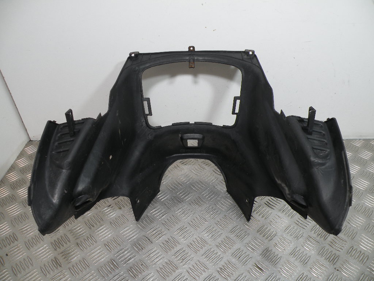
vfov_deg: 51.4
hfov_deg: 65.3
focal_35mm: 27
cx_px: 187
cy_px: 140
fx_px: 292
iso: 64
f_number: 3.2
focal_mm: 4.7
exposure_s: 1/68.3
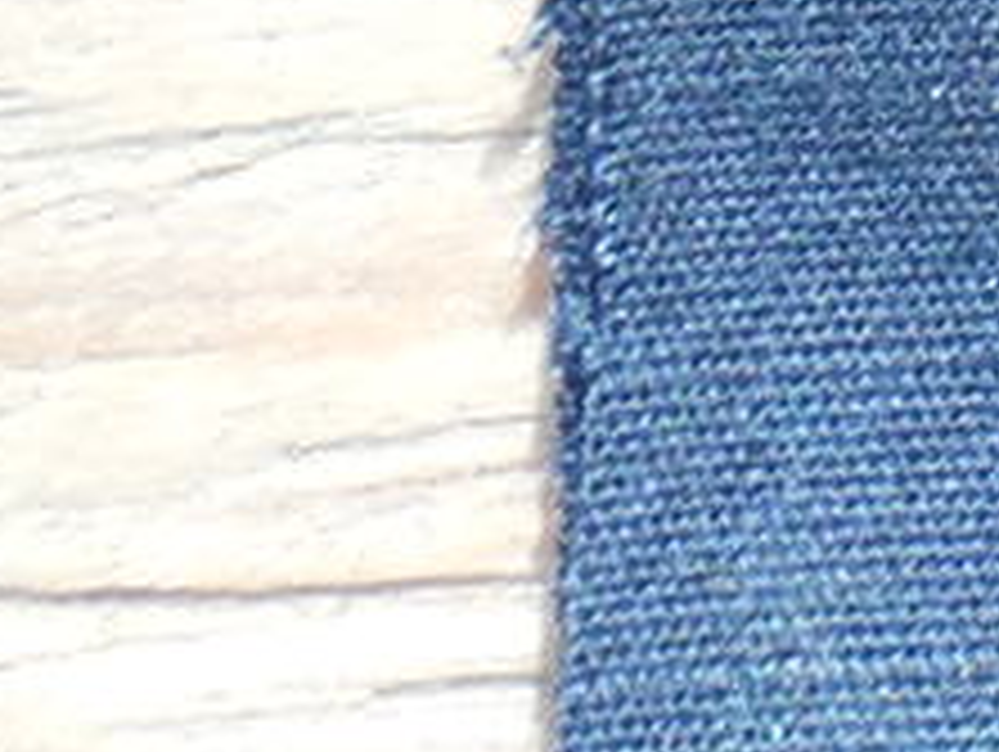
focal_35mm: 180
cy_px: -1869
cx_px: 2632
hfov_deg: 9.4
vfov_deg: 7.0
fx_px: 5200
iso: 125
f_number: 3.3
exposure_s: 1/40
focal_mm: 4.5
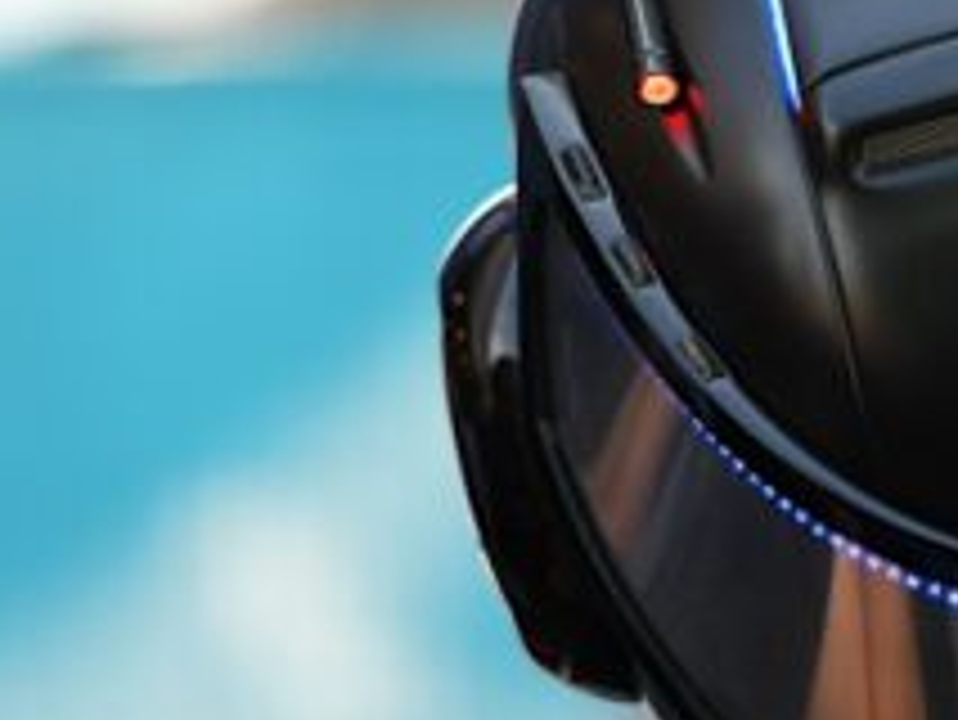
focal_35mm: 549
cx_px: 1313
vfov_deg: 2.7
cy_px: 522
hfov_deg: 3.6
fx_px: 15202
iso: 140
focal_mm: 175
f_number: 2.8
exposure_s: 1/200
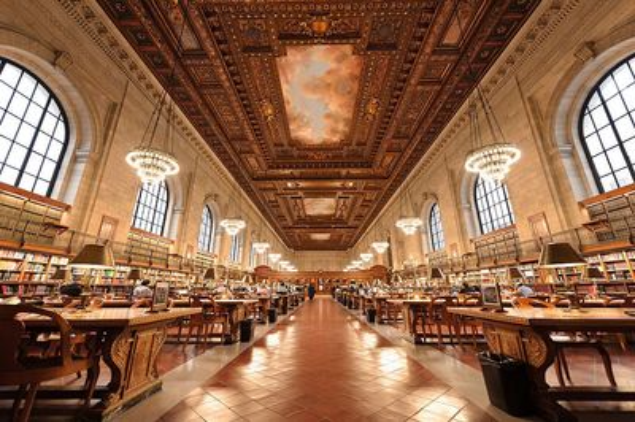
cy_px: 211
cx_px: 318
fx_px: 247
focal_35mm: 14
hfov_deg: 104.3
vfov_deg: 81.1
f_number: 3.2
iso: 1250
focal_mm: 14
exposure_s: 1/160
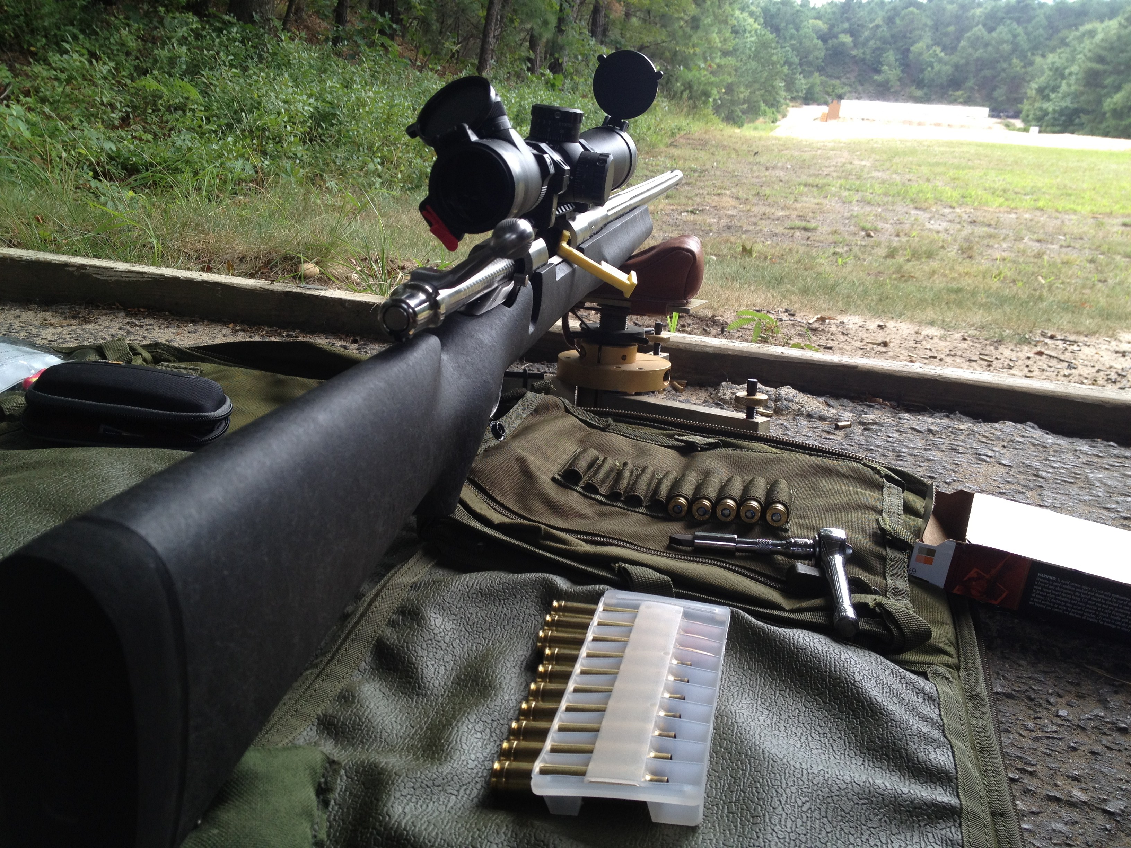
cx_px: 566
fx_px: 1144
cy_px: 424
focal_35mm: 35
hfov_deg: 52.6
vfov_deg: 40.7
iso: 64
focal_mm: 4.28
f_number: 2.4
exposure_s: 1/198
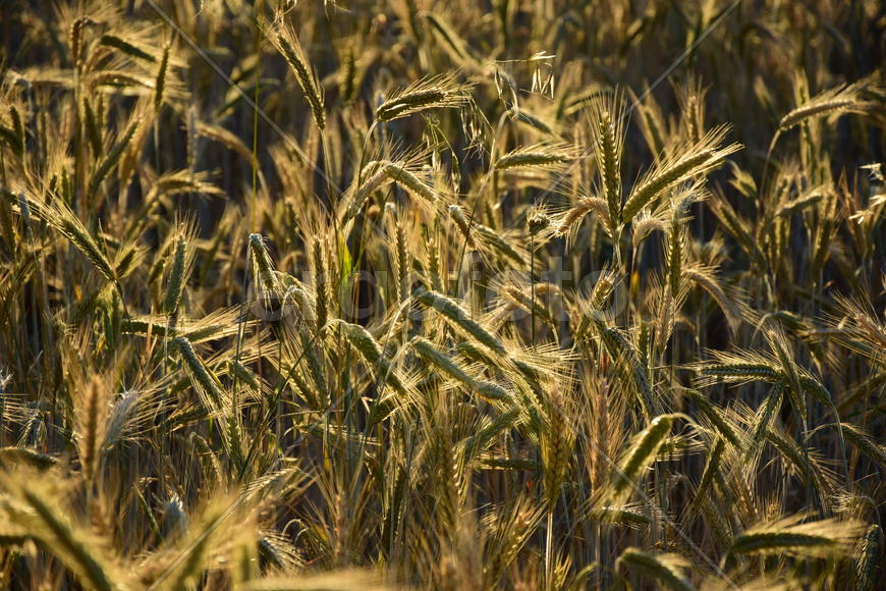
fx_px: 3876
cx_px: 443
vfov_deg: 8.7
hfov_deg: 13.0
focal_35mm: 158
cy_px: 296
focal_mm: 105
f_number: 5.6
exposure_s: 1/250
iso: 160
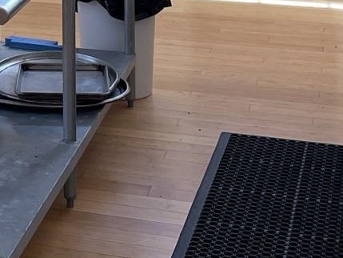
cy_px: -248
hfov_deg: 15.1
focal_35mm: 124
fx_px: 1229
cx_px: -115
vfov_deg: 10.9
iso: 64
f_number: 1.6
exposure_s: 1/121
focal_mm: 4.2
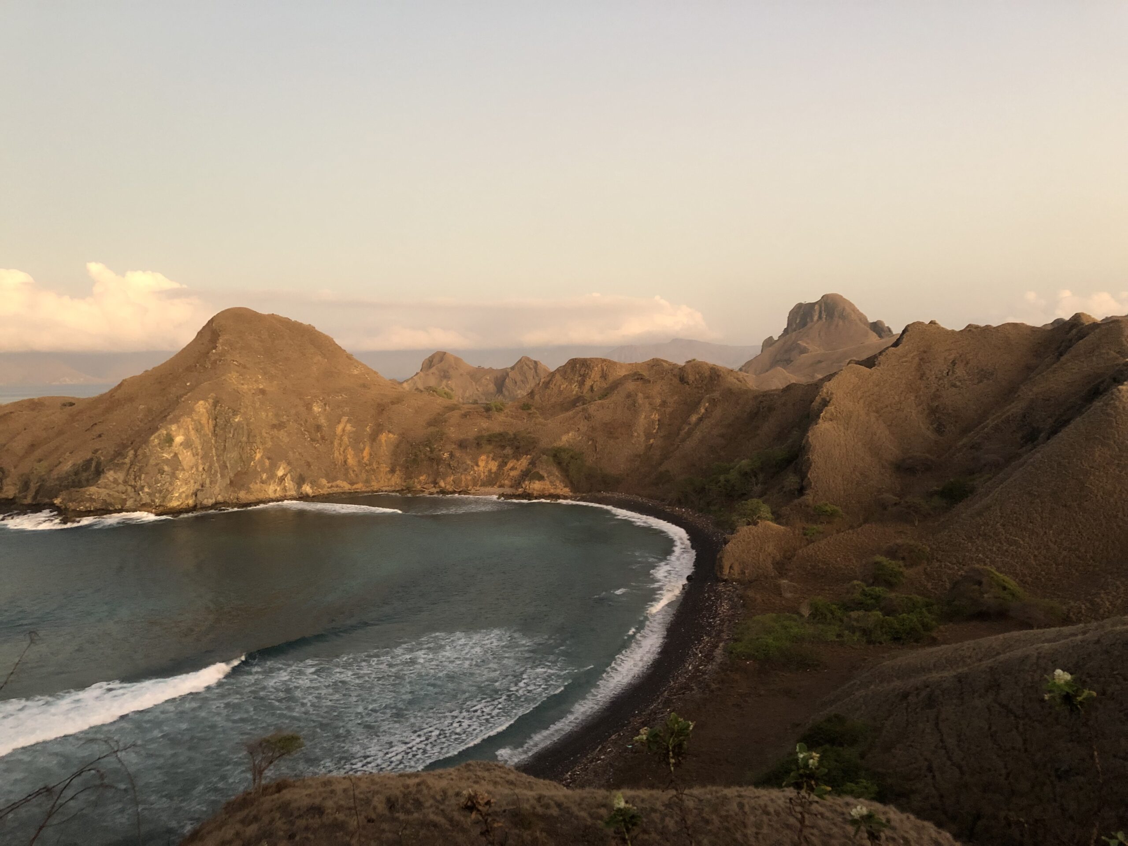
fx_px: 912
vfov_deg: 49.7
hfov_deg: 63.4
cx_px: 564
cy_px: 423
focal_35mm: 28
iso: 100
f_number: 1.8
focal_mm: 3.99
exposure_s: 1/9
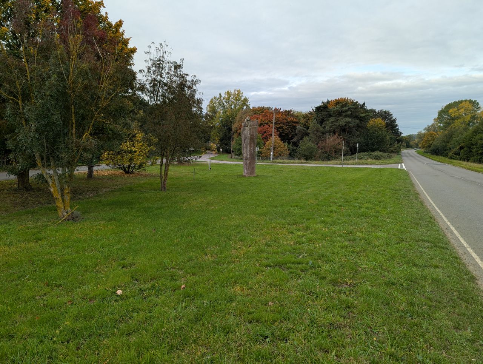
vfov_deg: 56.9
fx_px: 335
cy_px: 182
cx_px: 242
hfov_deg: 71.5
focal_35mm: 24
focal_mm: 6.9
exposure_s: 1/386
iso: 21
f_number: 1.68
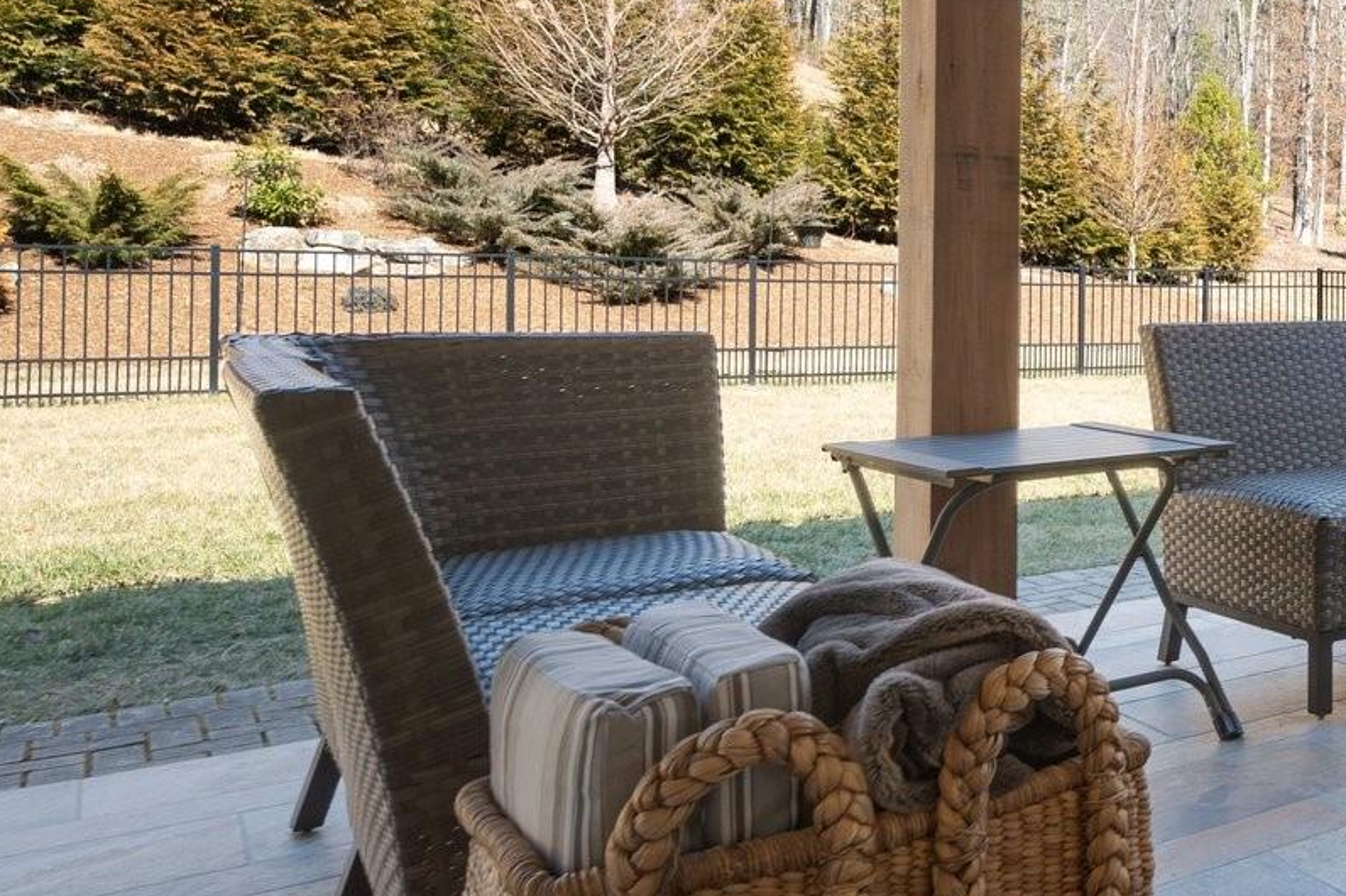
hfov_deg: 39.6
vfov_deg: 36.8
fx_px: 1345
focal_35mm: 36
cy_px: 504
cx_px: 1586
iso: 200
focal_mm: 14
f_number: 8
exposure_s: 1/500
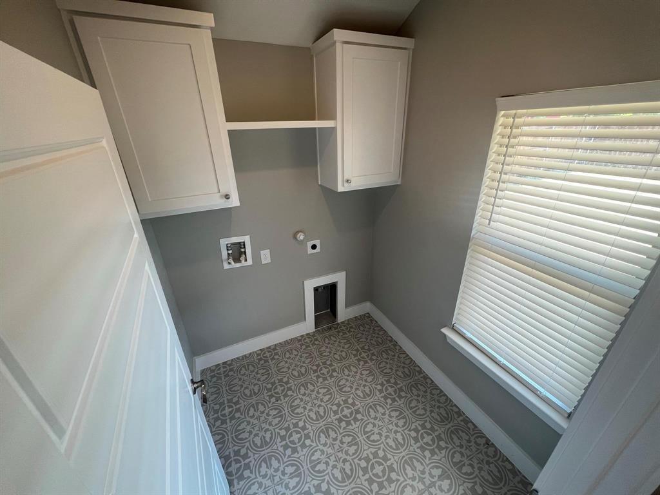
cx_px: 330
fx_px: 248
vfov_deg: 89.9
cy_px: 248
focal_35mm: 13
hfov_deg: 106.2
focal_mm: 1.57
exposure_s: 1/120
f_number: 1.8
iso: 125
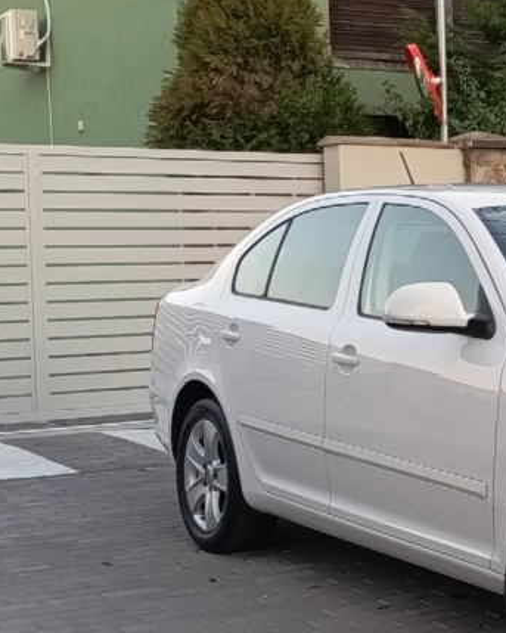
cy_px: 325
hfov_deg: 17.6
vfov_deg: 23.3
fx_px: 1536
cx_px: 639
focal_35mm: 82
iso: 426
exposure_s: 1/50
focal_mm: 5.27
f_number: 1.7
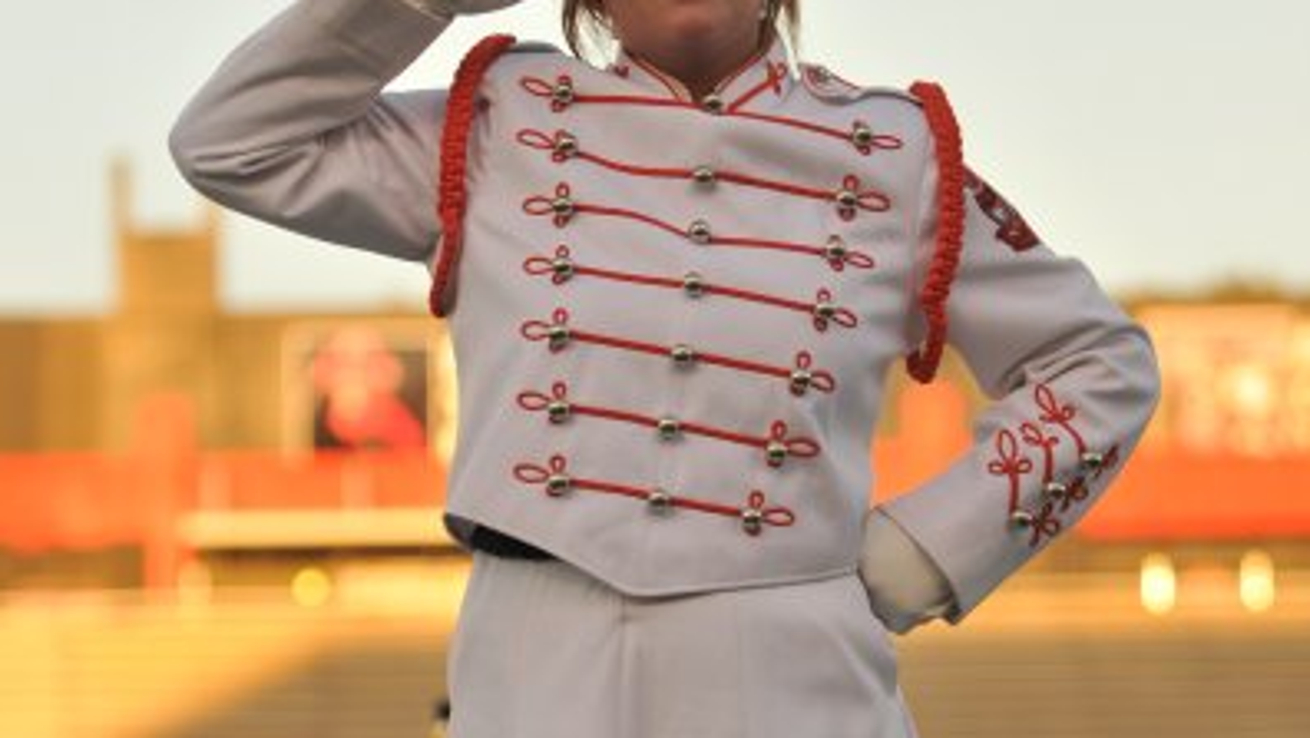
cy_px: 460
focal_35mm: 214
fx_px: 7436
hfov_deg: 10.1
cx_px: 657
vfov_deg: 5.7
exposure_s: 1/1250
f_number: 2.8
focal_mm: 90
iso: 200
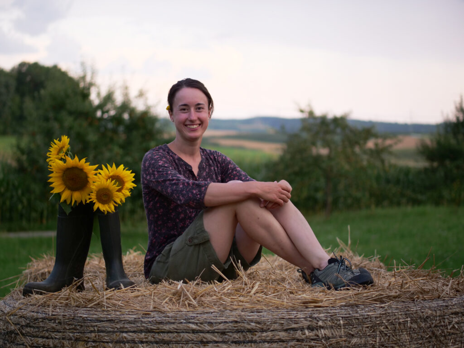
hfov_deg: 22.8
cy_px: 174
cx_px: 232
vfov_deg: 17.2
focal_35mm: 86
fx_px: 1153
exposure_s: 1/100
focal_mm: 43
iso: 320
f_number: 1.8
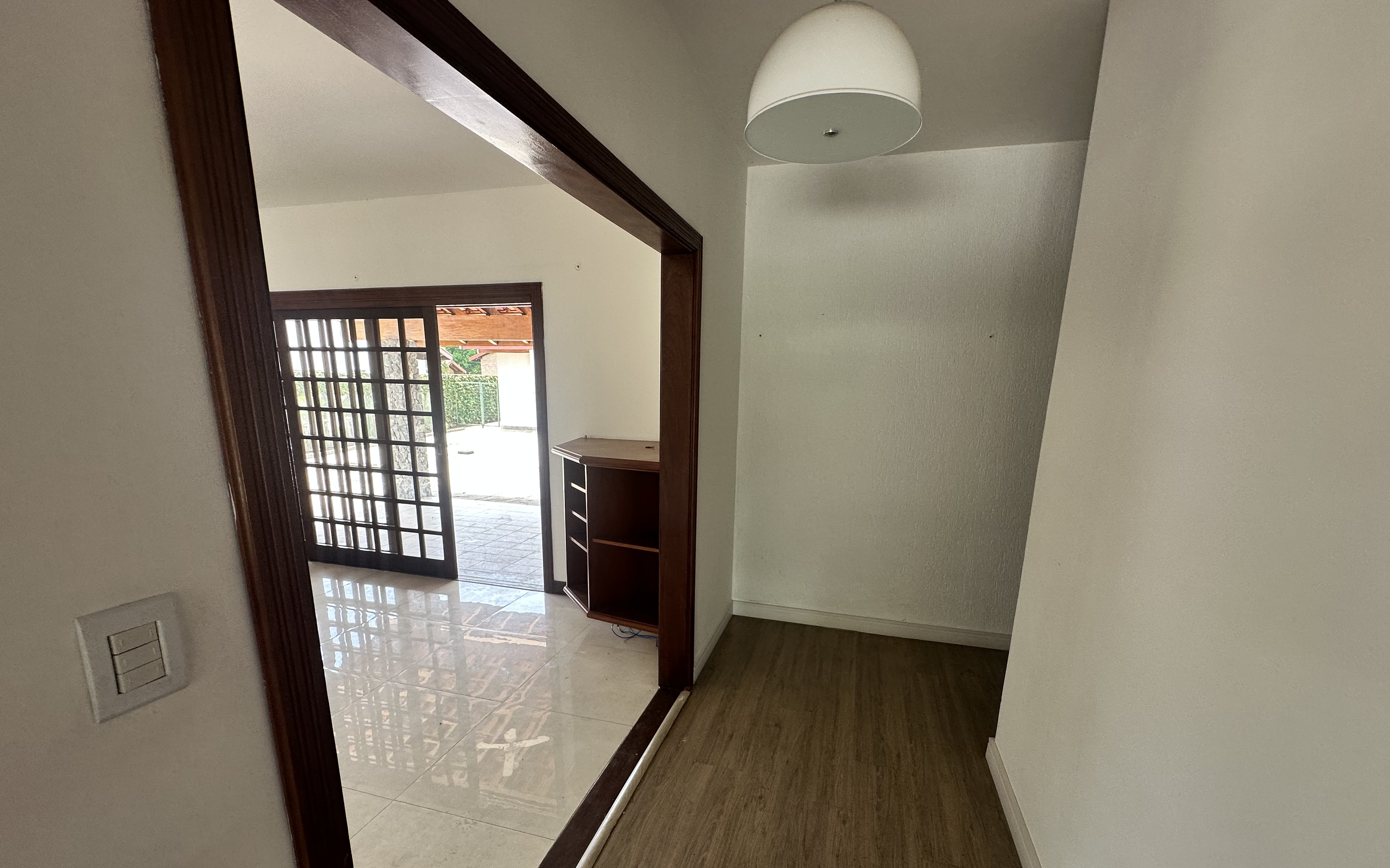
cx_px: 696
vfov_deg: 74.1
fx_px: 568
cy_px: 514
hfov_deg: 101.5
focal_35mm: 15
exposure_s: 1/99
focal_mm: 2.22
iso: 64
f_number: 2.2
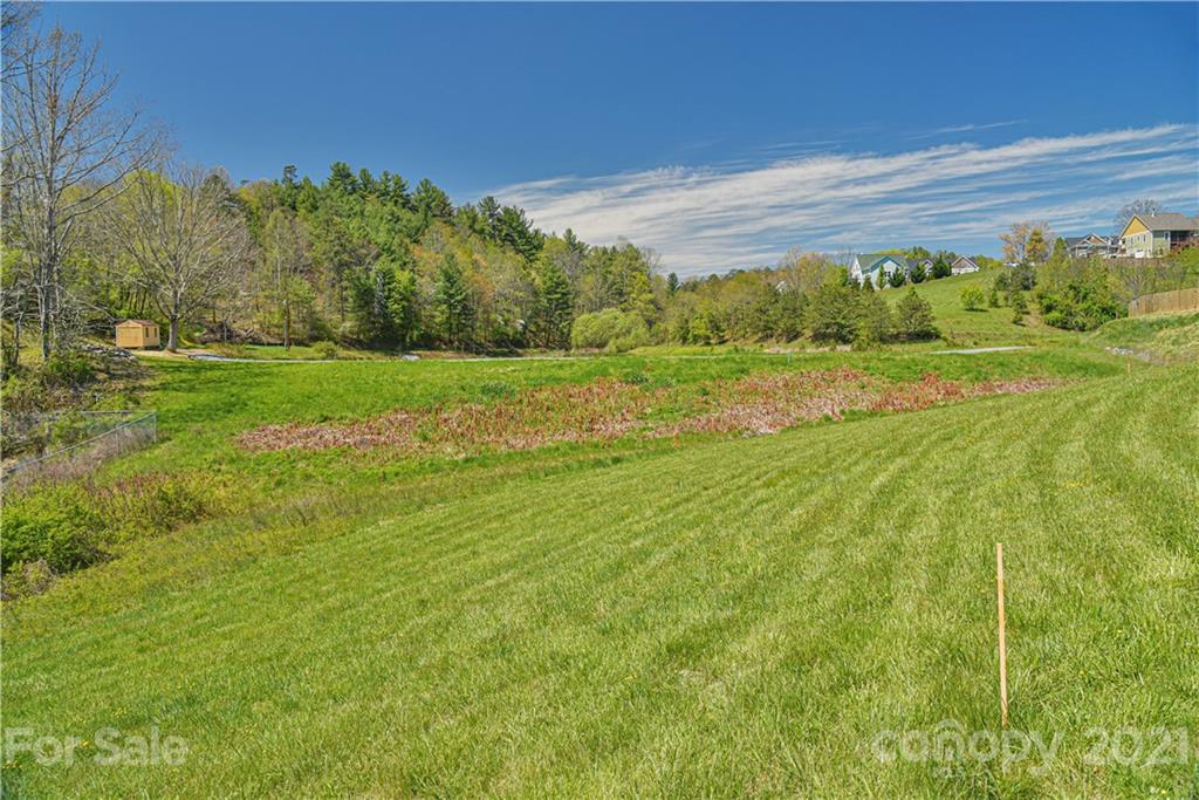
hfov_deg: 73.7
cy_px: 400
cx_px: 600
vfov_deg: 53.1
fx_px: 799
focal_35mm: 24
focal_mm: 24
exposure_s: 1/320
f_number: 9
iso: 400
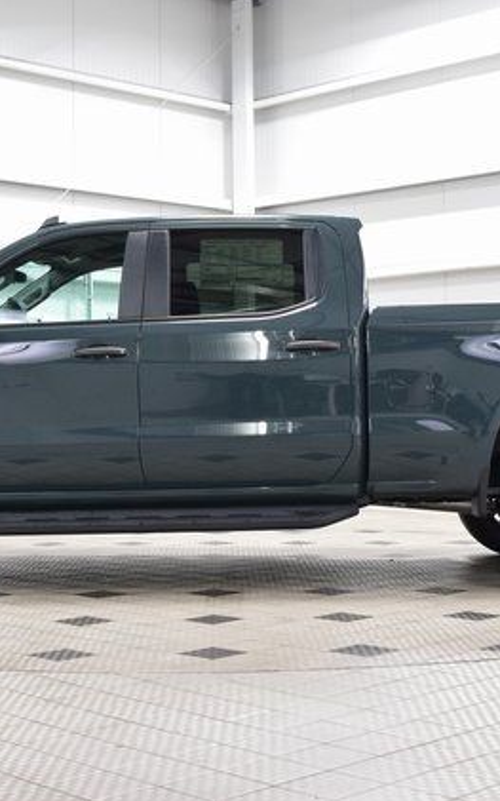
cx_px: 228
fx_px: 1369
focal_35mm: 63
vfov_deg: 32.6
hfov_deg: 20.7
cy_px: 399
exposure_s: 1/60
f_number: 4
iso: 1600
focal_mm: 27
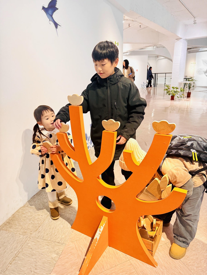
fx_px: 191
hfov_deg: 56.8
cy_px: 138
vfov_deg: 71.6
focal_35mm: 24
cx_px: 104
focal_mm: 6.86
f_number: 1.78
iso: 320
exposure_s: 1/60
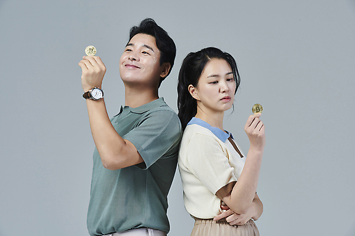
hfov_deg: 15.2
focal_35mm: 135
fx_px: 1331
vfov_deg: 10.2
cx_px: 178
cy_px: 118
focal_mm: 135
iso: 100
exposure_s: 1/125
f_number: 14
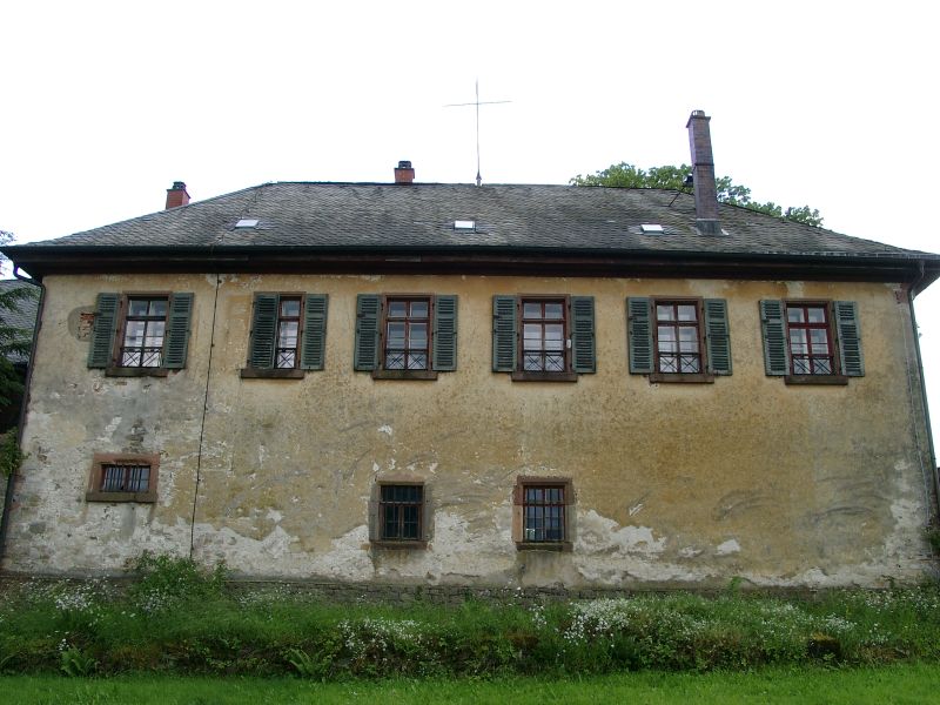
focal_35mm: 34
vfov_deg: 41.8
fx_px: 923
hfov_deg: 54.0
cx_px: 470
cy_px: 352
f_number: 4
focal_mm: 7.13
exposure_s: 1/207
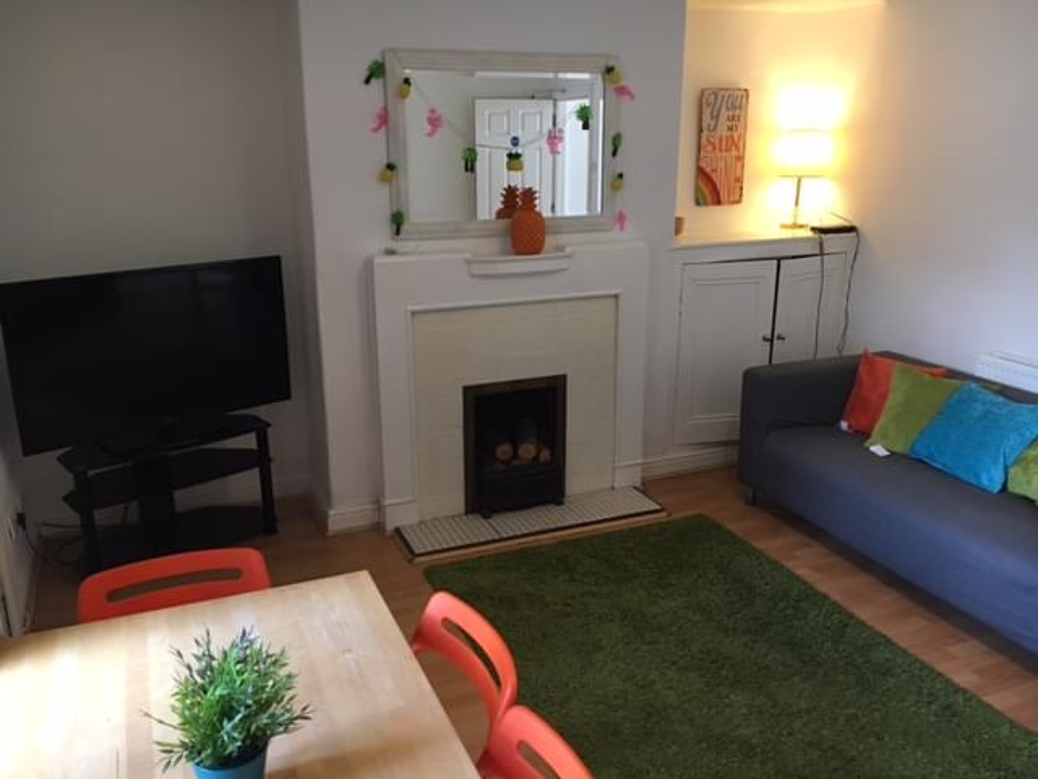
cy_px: 390
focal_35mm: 29
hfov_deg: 61.7
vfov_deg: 48.2
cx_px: 519
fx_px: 870
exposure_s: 1/33
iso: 160
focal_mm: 4.15
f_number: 2.2
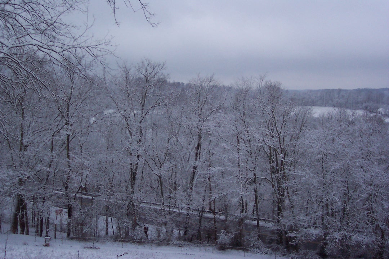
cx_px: 194
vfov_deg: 35.1
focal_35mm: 38
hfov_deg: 50.7
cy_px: 130
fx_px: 411
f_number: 2.8
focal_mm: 8
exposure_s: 1/10
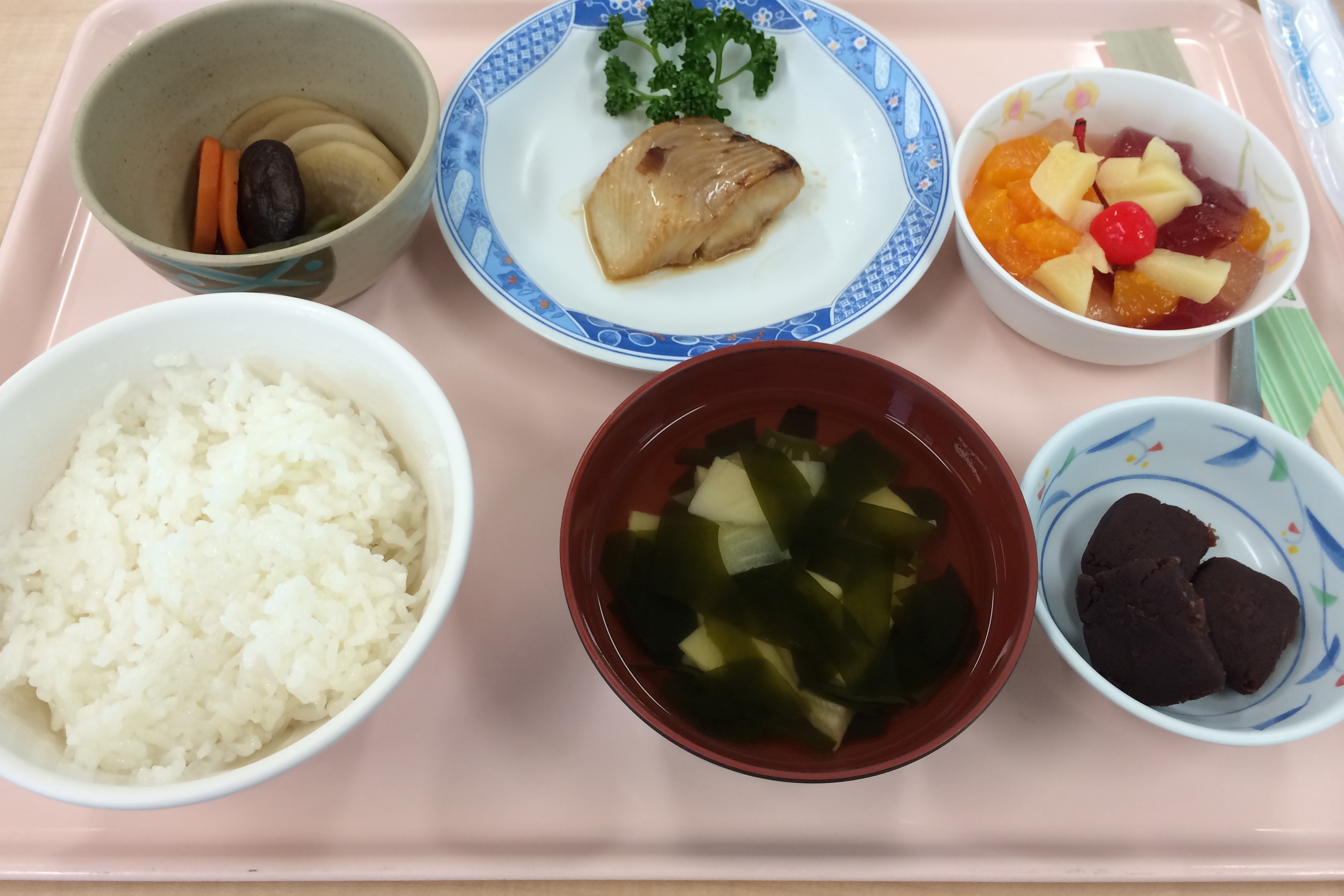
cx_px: 667
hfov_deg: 58.7
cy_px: 422
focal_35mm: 32
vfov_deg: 41.1
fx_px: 1195
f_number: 2.2
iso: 40
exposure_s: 1/40
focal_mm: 4.12
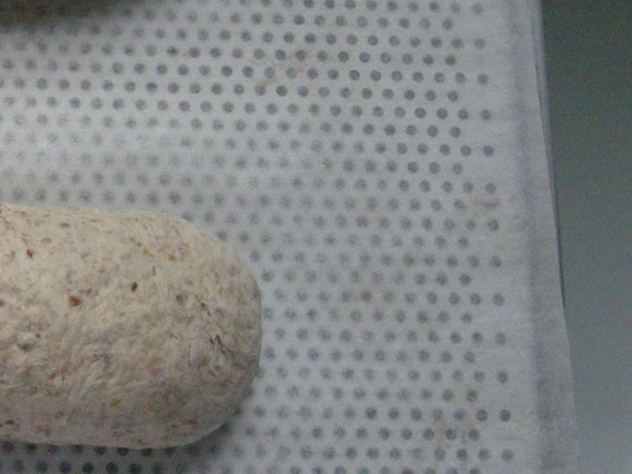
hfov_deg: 19.6
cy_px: 180
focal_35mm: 92
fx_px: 1680
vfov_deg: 16.0
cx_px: -198
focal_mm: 5.7
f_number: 2.8
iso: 358
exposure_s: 1/60.1
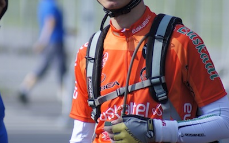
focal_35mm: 693
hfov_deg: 3.0
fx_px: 4324
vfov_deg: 1.9
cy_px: 57
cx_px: 114
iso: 125
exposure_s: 1/500
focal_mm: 300
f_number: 5.6
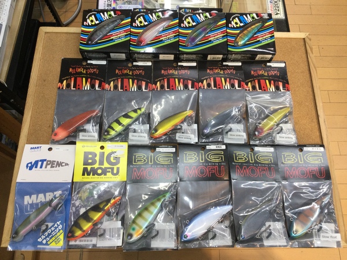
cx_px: 174
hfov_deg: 58.4
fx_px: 311
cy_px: 130
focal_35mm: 31
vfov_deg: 45.4
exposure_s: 1/30
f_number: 2.4
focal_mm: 3.3
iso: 25
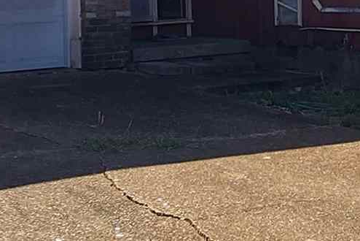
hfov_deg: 24.1
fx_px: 840
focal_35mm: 84
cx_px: 122
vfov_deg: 15.9
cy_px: -14
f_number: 2.2
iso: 50
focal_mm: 2.2
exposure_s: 1/1509
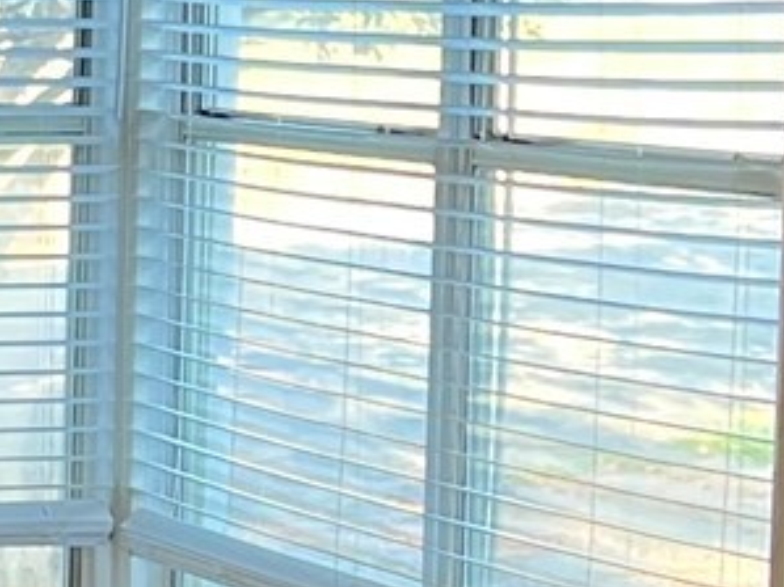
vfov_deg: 8.3
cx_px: -656
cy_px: 275
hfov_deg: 10.4
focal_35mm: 178
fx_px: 4030
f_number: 1.5
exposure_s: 1/60
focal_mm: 5.7
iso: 80
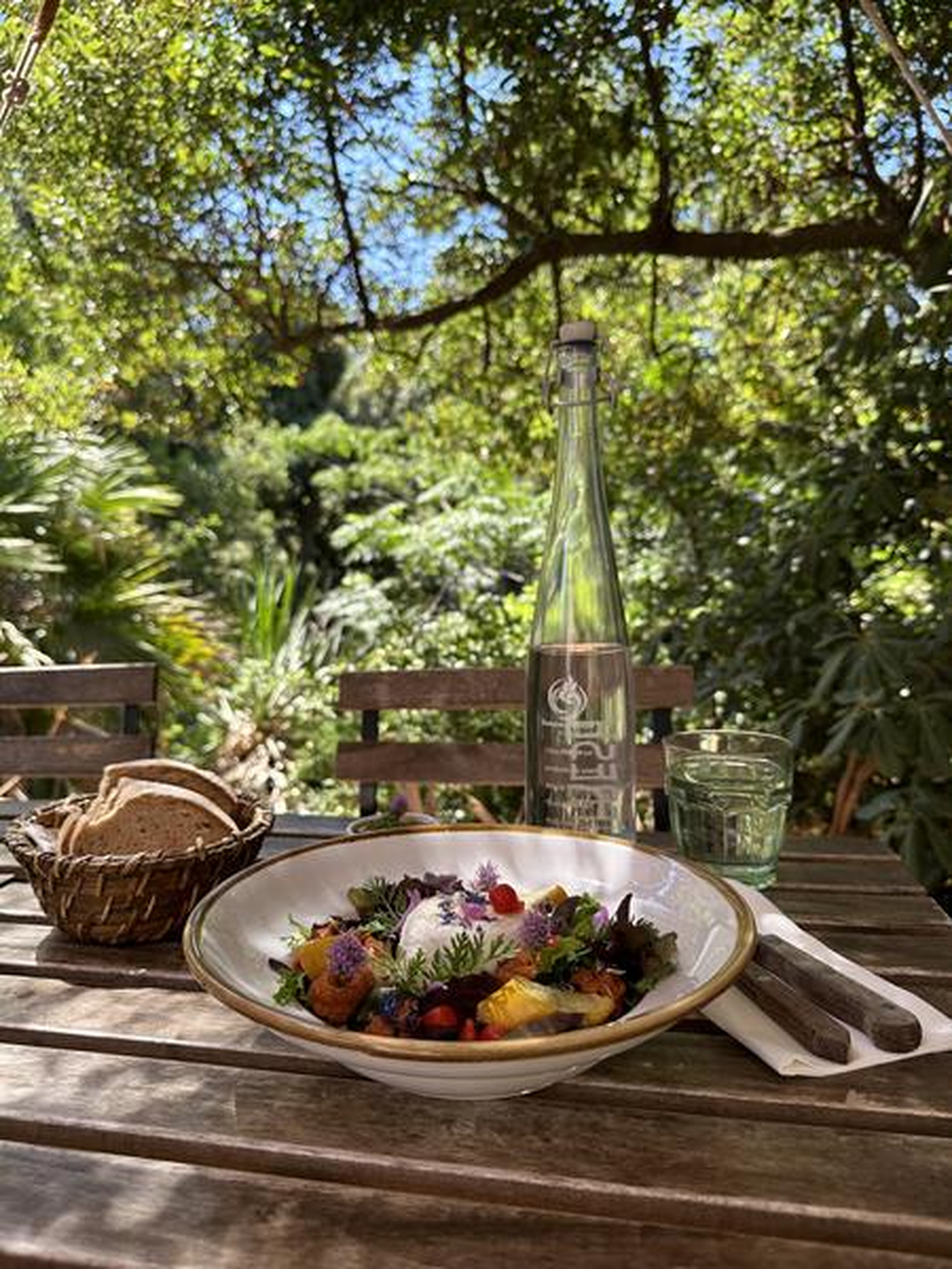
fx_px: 880
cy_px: 634
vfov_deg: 71.6
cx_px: 476
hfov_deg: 56.8
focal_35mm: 24
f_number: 1.78
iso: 80
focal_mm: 6.86
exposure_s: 1/577
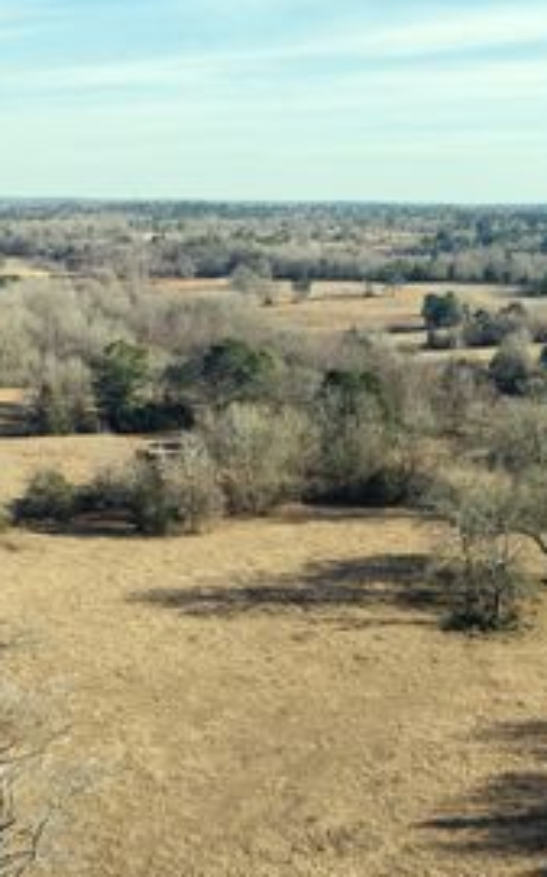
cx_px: 469
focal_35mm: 47
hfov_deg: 26.6
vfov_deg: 42.6
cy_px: 471
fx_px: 1123
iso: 400
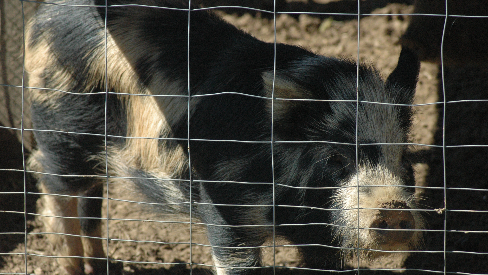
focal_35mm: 283
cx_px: 244
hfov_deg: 7.6
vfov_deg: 4.3
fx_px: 3662
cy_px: 160
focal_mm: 180
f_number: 9
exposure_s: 1/1250
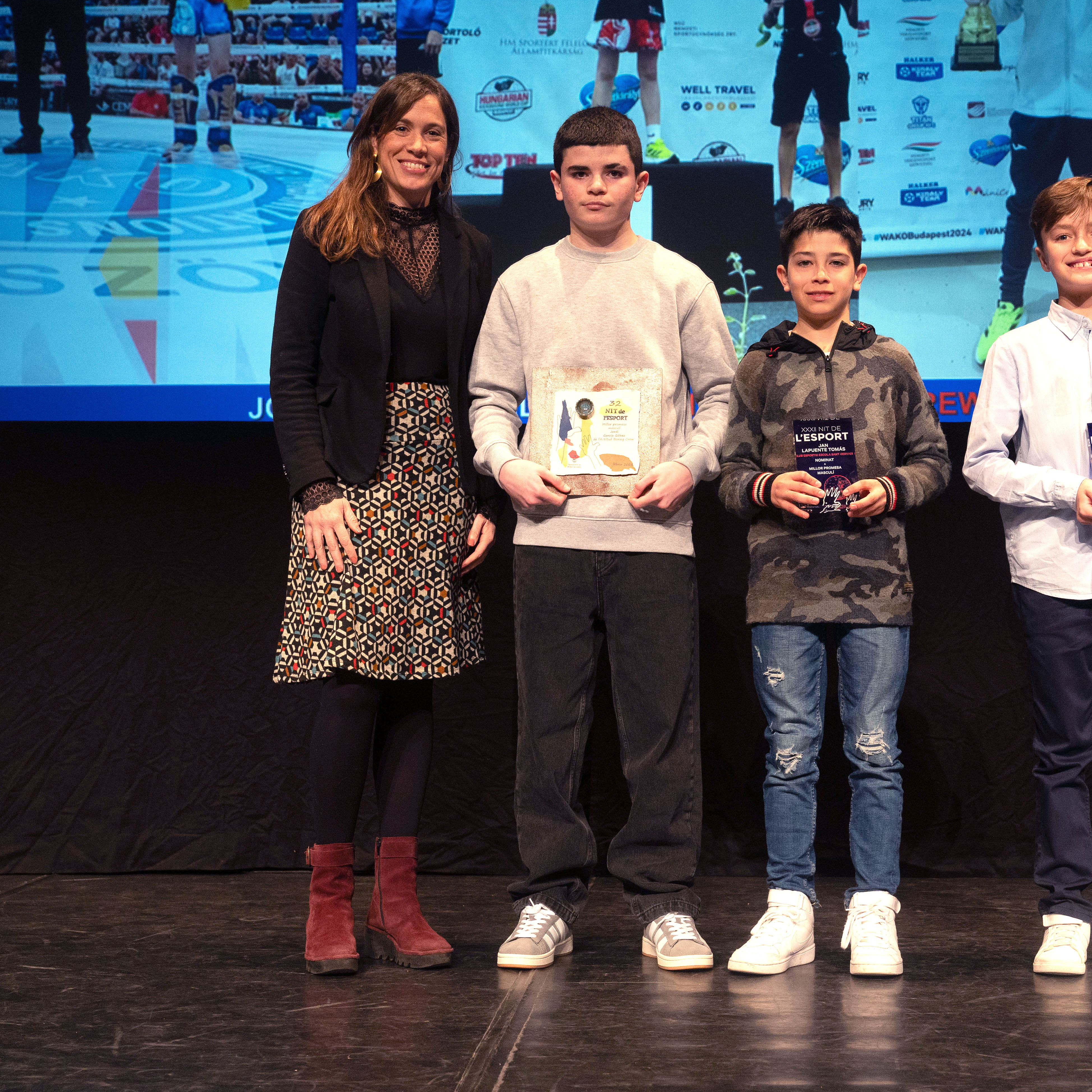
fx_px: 1927
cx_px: 705
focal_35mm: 54
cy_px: 547
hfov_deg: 31.4
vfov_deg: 31.6
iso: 3200
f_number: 5.6
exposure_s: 1/125
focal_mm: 42
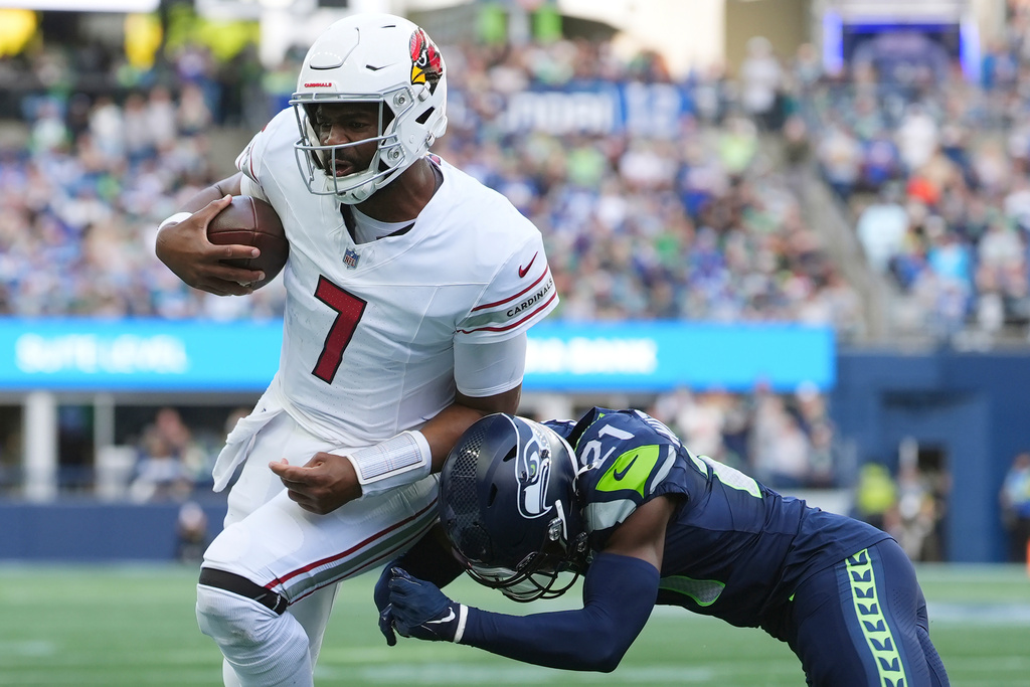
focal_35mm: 129
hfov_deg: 15.9
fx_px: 3691
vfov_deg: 10.6
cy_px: 344
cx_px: 515
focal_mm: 129
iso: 500
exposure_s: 1/1600
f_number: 2.8
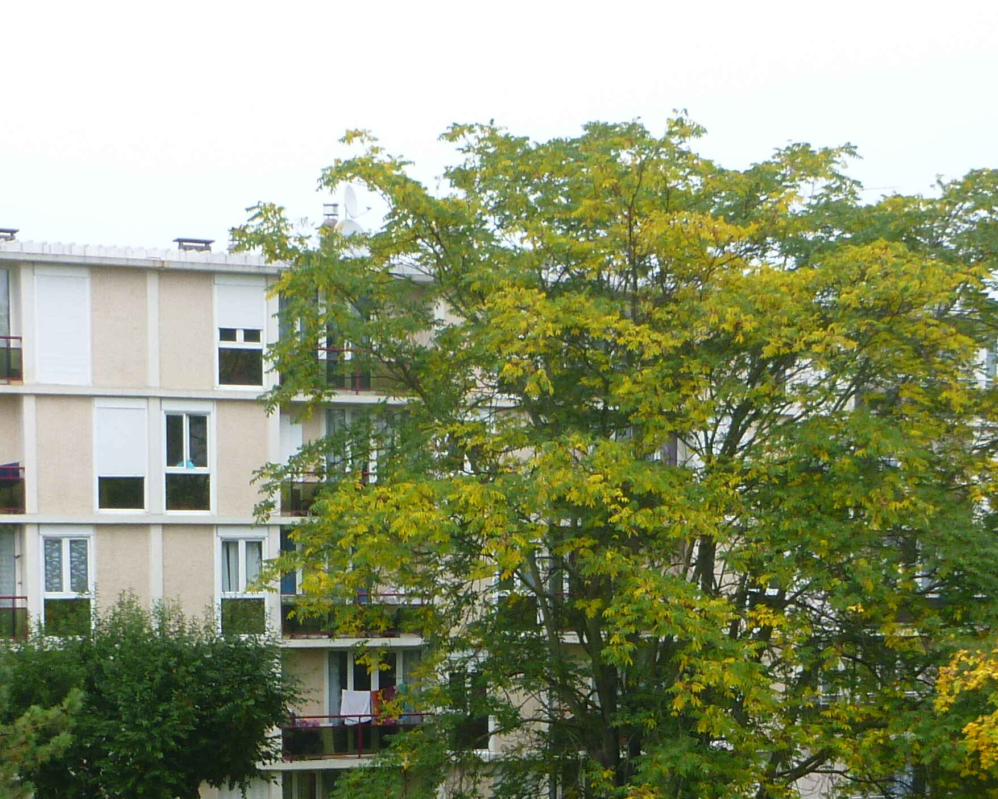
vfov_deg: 18.0
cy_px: 876
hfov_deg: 23.3
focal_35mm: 82
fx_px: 2422
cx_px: 564
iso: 100
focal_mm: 5.7
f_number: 3.5
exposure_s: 1/60
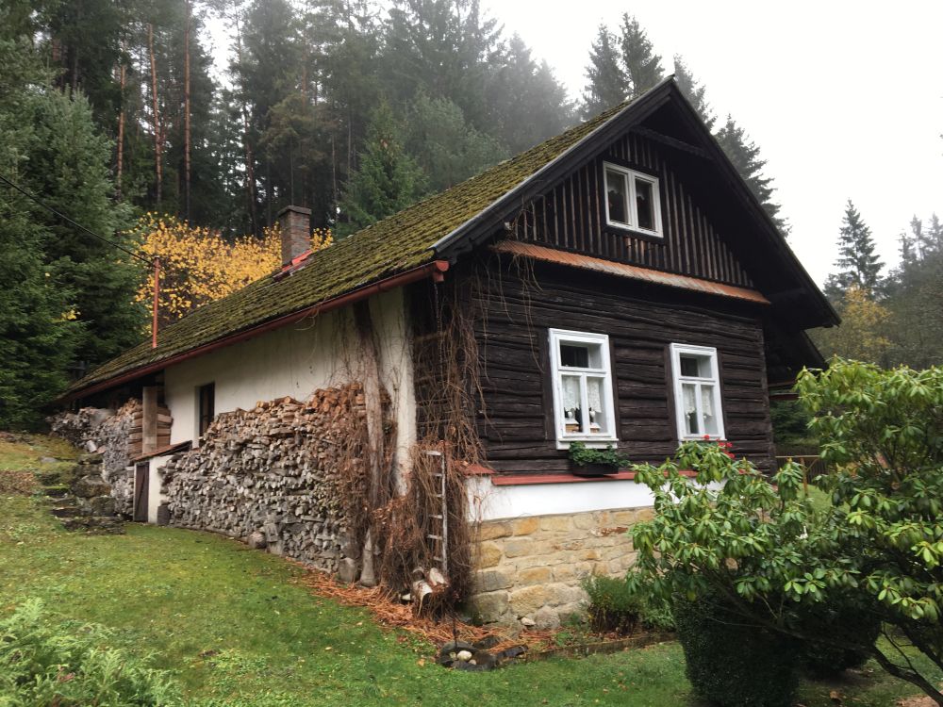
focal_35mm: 29
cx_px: 472
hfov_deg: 61.7
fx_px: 790
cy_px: 354
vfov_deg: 48.2
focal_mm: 4.15
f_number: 2.2
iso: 25
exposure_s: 1/50
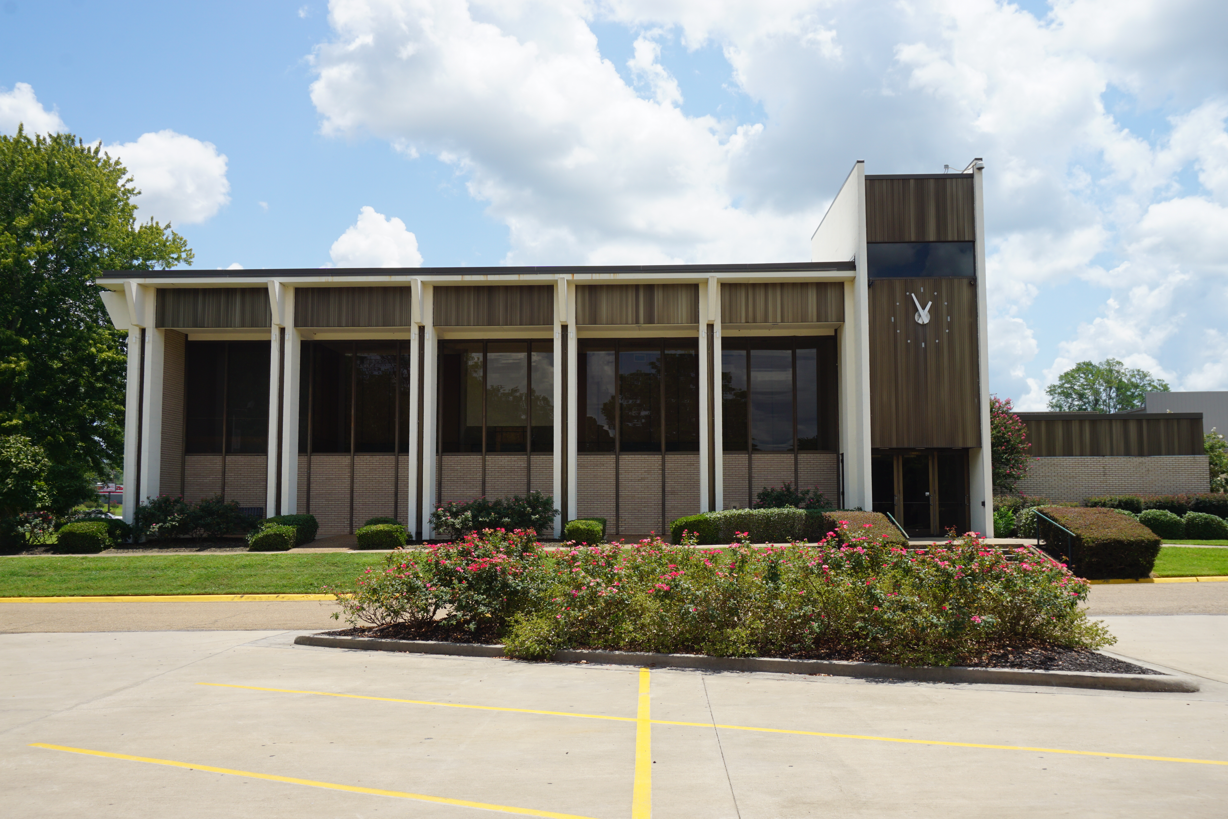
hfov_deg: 57.2
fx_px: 1126
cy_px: 410
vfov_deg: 40.0
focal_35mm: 33
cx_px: 614
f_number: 11
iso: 100
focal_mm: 22
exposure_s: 1/125
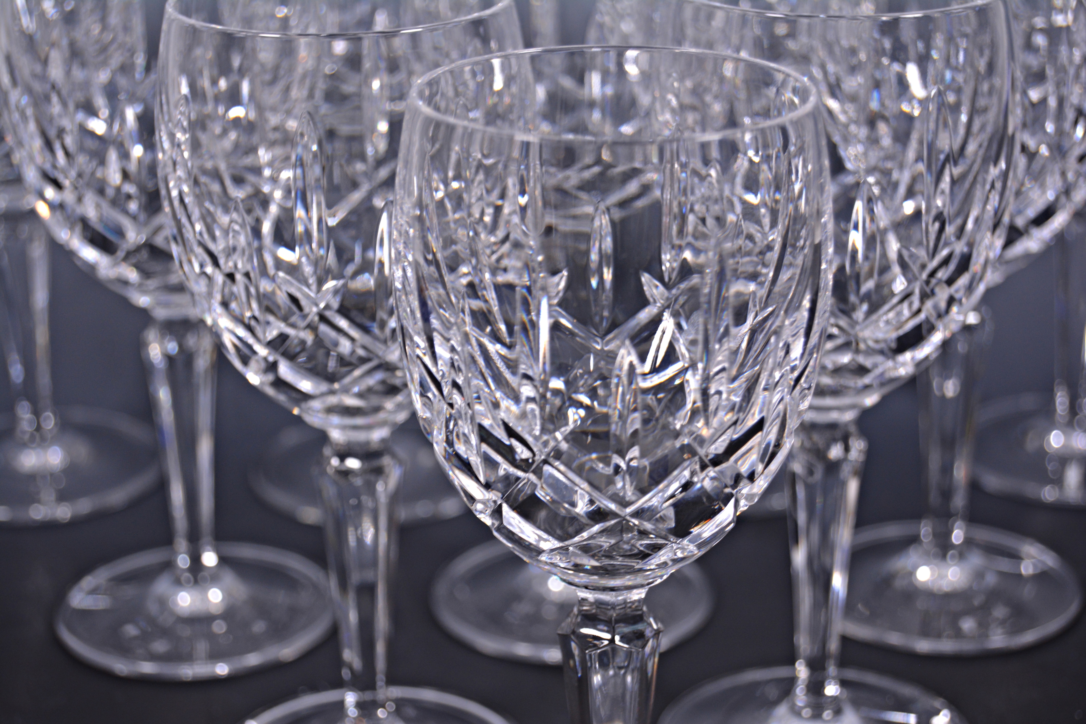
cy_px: 362
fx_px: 2489
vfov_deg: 16.6
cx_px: 543
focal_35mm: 82
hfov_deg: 24.6
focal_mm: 55
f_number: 5.6
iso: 400
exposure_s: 1/60
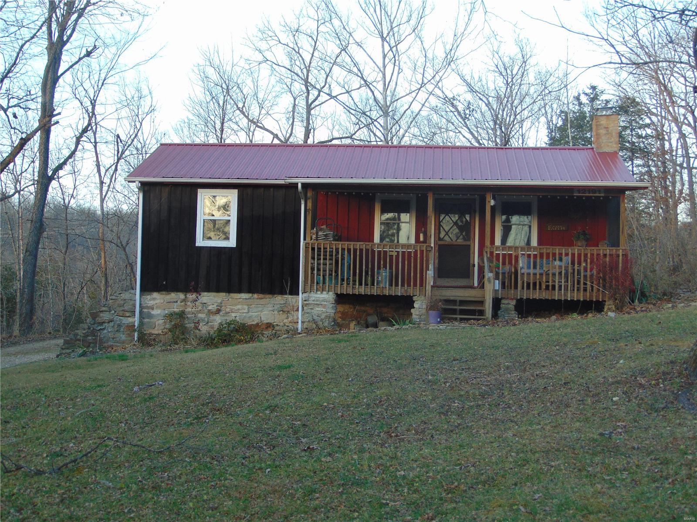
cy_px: 261
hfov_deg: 44.8
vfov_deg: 34.3
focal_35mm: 42
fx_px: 846
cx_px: 348
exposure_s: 1/40
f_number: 3.3
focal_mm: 7.6
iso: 80
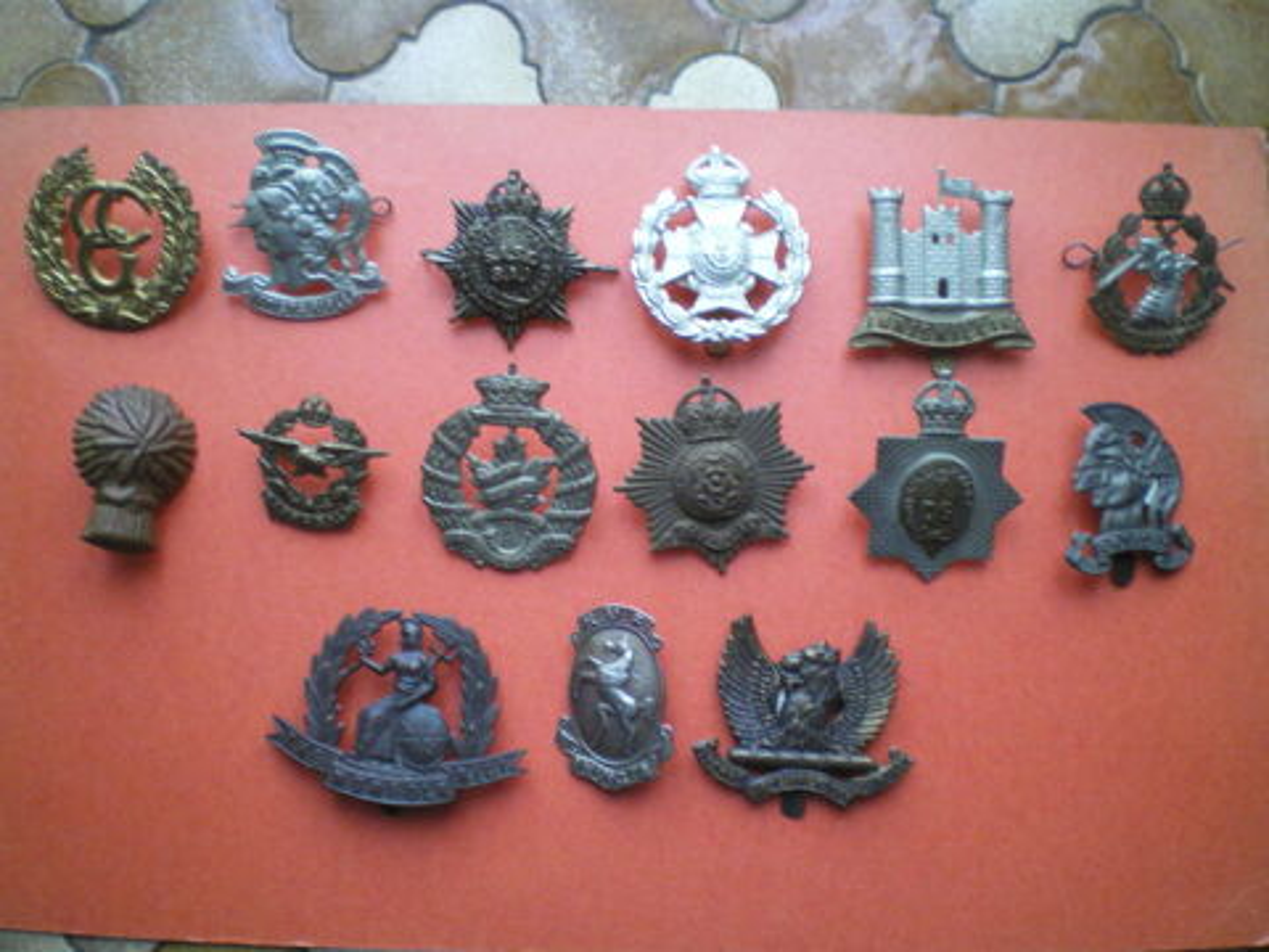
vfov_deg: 37.7
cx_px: 634
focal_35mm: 38
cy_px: 476
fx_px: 1393
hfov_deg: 49.0
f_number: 3.1
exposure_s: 1/25
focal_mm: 6.3
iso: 400
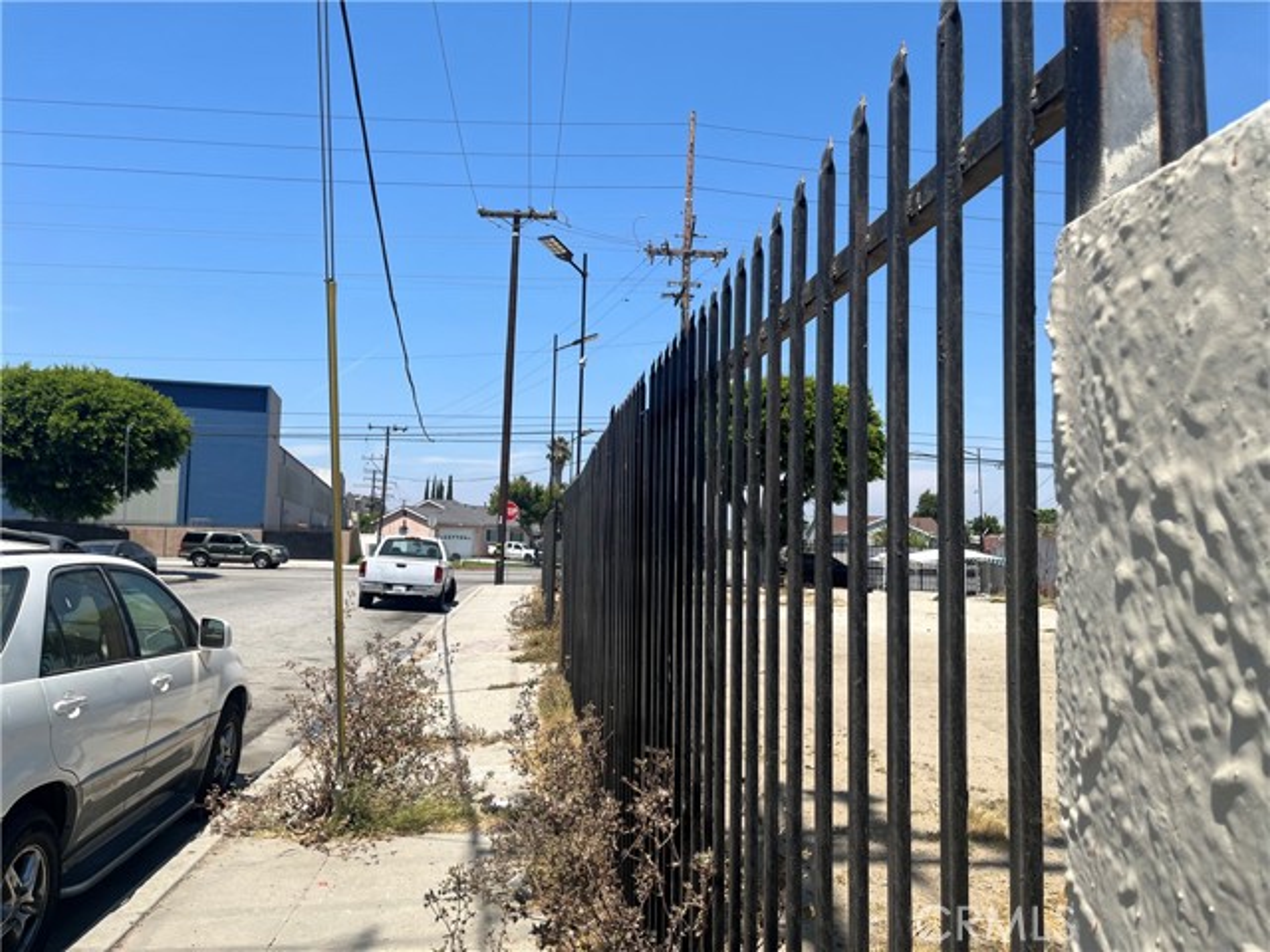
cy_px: 476
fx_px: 954
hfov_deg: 67.3
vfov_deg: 53.1
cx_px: 635
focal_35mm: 26
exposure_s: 1/3623
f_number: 1.6
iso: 50
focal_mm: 5.1
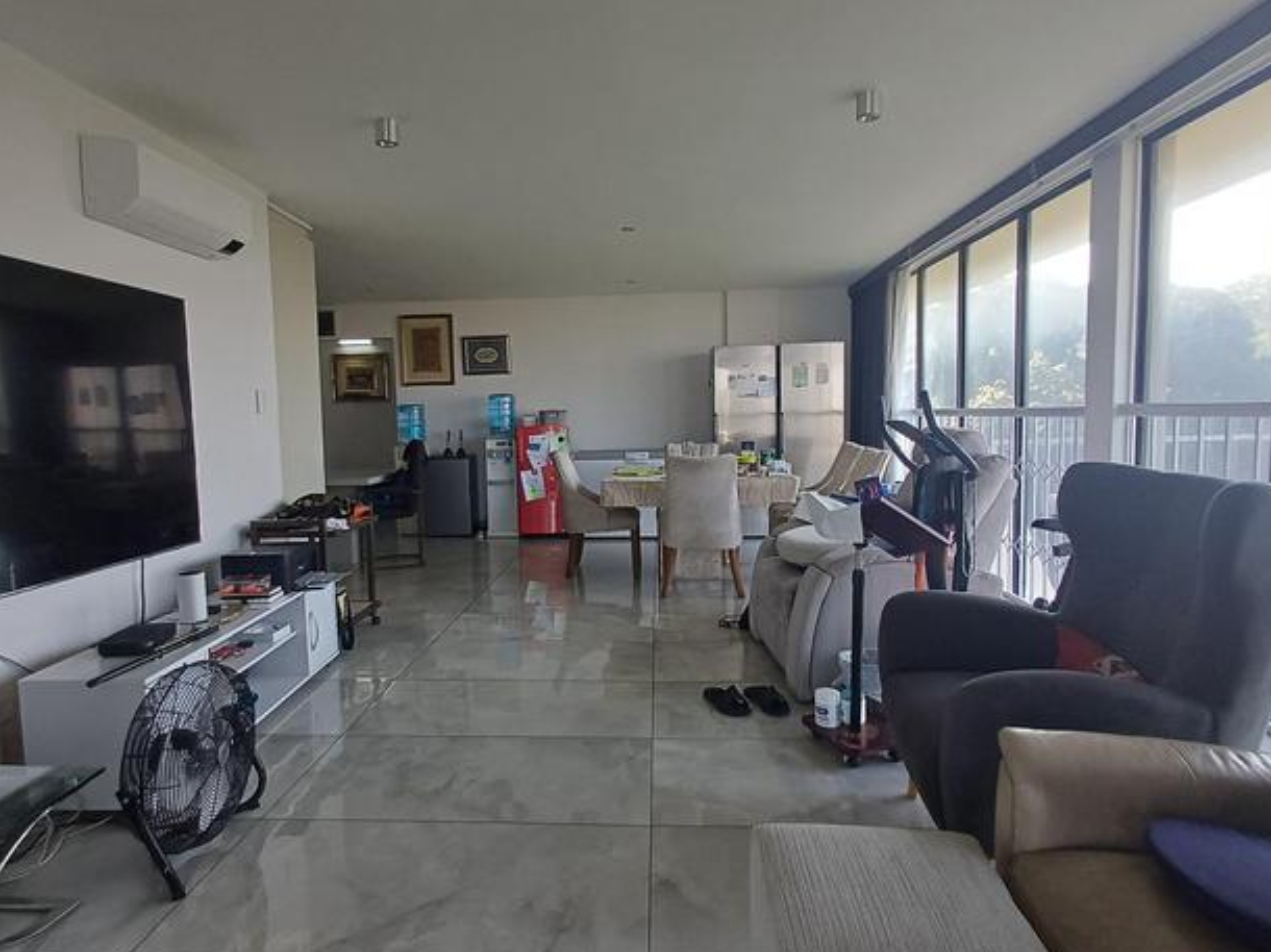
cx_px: 596
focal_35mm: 21
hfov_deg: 78.9
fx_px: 771
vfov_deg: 63.4
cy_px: 487
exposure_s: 1/100
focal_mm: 1.64
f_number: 2.2
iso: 80
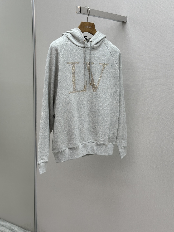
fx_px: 322
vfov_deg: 39.7
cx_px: 87
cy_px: 116
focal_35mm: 48
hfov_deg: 30.3
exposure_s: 1/368
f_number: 1.78
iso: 80
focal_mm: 6.86
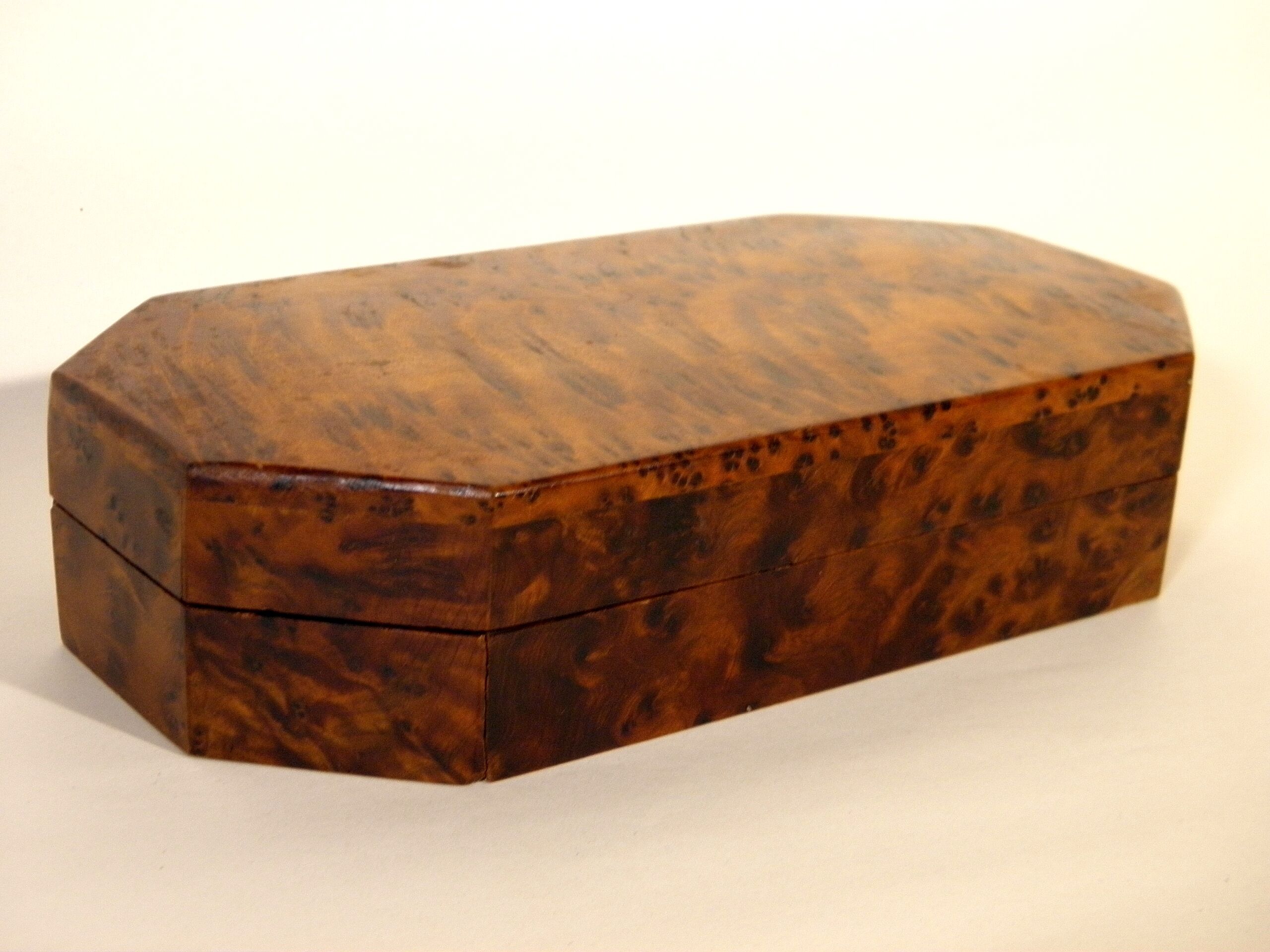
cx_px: 635
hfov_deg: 32.7
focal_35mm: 59
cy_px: 476
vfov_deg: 24.8
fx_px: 2165
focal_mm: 10.6
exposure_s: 1/10
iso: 200
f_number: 4.1
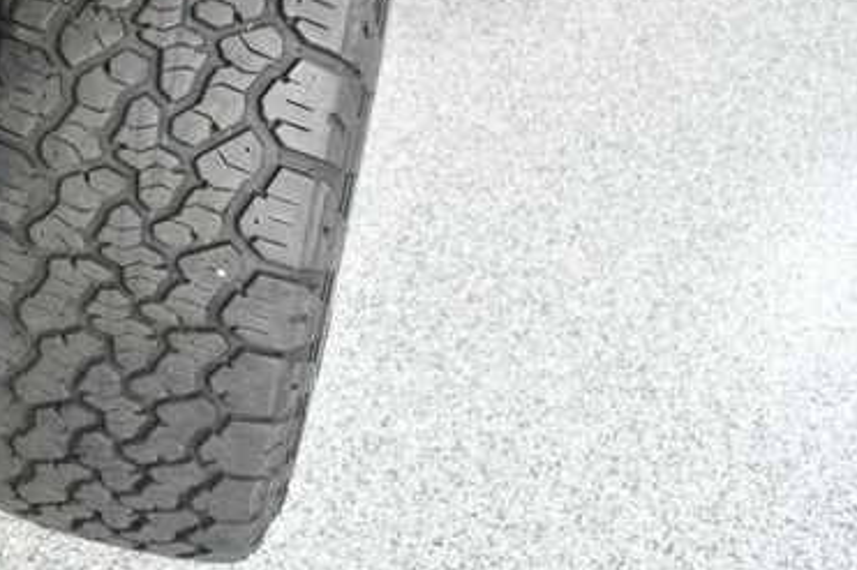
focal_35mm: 57
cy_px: 106
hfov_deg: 33.9
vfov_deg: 23.4
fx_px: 1356
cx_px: 157
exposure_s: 1/160
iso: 100
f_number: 3.5
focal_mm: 22
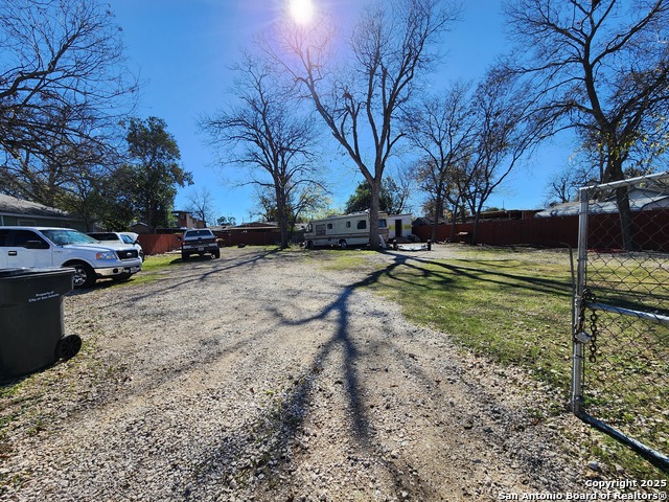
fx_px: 251
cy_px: 251
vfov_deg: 89.9
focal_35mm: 13
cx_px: 334
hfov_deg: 106.2
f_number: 2.2
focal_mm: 2.2
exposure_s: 1/1636
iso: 50
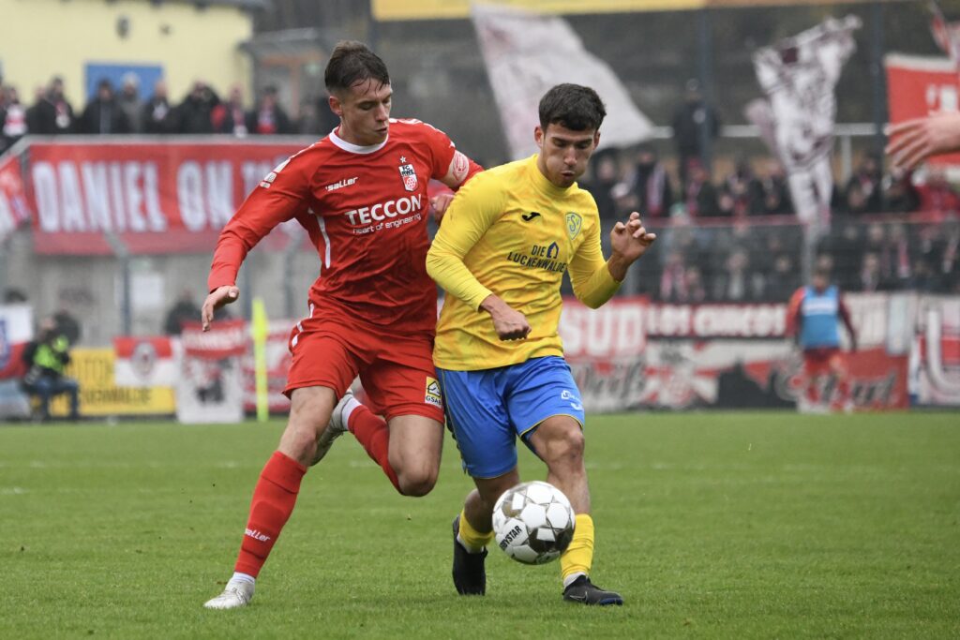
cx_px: 480
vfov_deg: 5.1
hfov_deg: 7.6
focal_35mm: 270
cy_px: 320
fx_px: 7201
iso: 8000
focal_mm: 270
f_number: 5.6
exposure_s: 1/2000
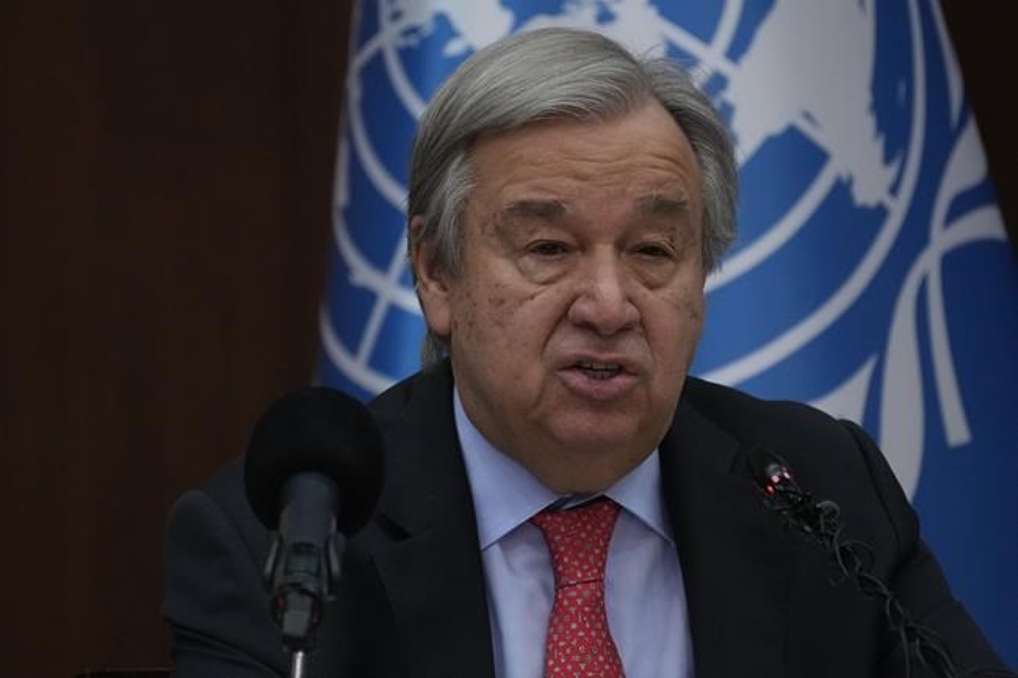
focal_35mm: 577
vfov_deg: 2.4
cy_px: 339
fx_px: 16311
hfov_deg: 3.6
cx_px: 509
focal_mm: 385
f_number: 5.6
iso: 3200
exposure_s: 1/100
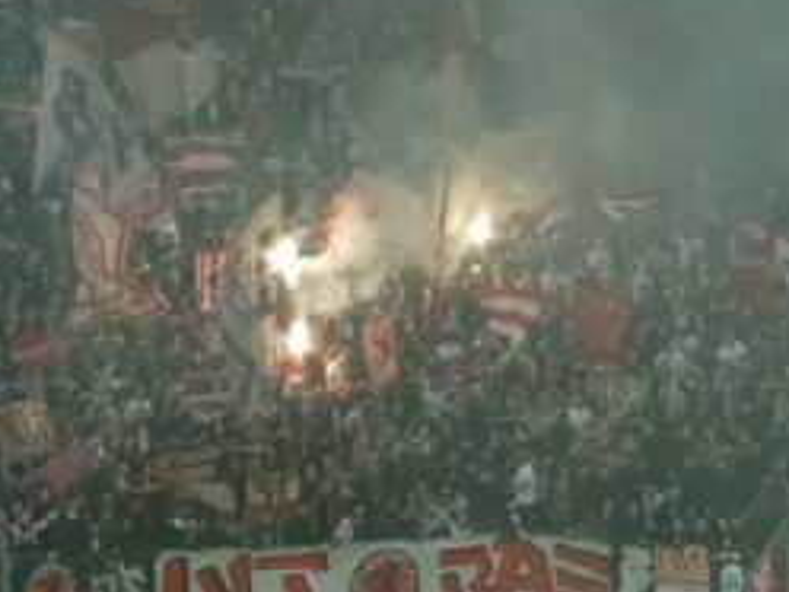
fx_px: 7362
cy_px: 188
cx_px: 557
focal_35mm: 323
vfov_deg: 4.6
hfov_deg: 6.1
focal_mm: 9
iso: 250
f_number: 4.1
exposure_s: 1/80
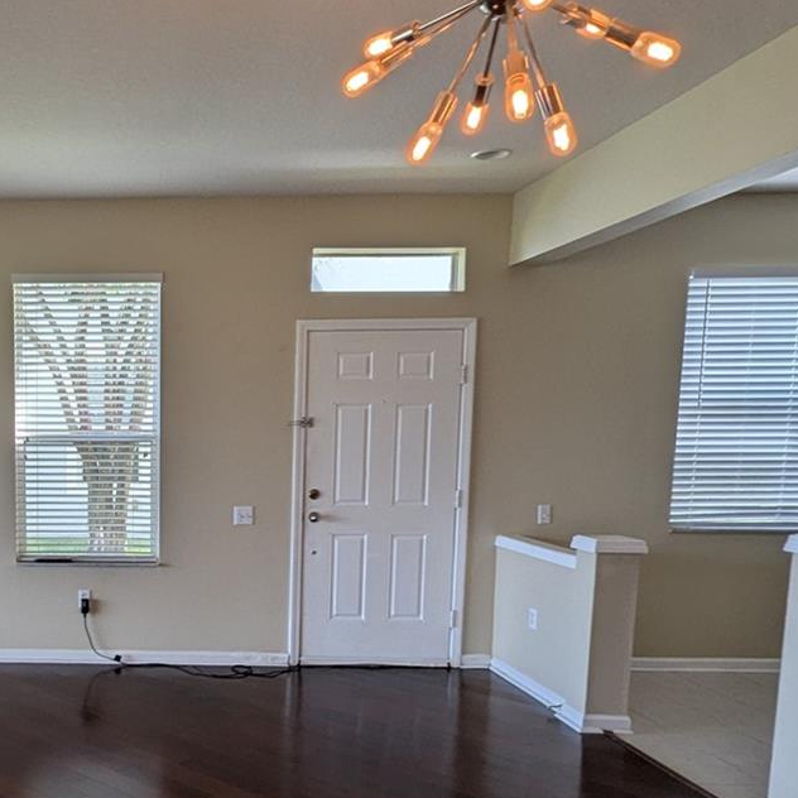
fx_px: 756
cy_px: 514
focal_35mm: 29
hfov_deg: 49.4
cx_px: 74
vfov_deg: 54.8
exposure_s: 1/136
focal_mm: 1.95
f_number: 2.2
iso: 65
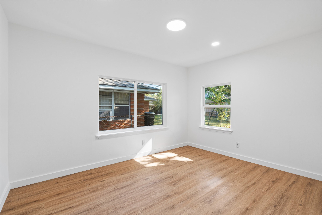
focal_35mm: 16
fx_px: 143
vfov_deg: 73.7
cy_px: 108
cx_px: 161
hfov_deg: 96.7
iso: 200
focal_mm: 16
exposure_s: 1/1.67
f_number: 9
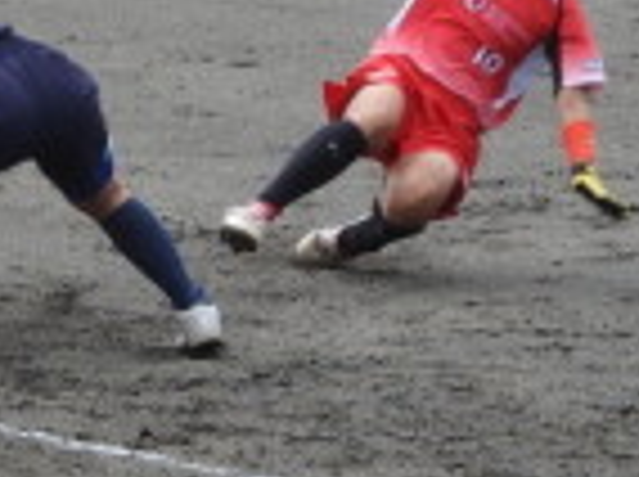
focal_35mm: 360
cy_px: 99
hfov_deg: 5.5
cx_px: 81
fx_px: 6634
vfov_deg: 4.1
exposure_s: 1/400
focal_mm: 15.2
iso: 100
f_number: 4.5
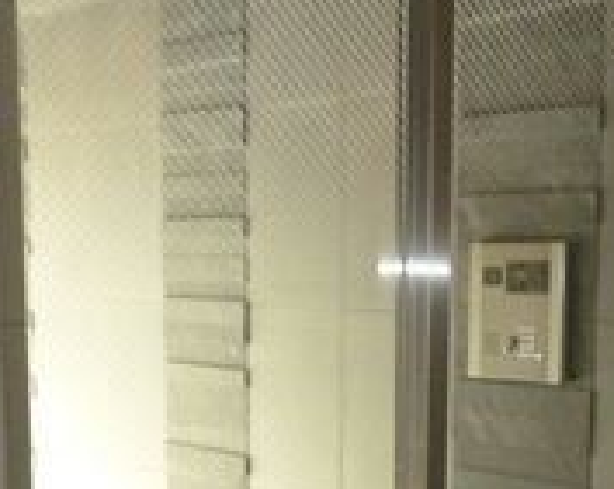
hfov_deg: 19.3
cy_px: 753
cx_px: 441
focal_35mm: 99
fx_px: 1796
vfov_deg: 14.4
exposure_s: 1/60
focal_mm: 5
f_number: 3.1
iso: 640
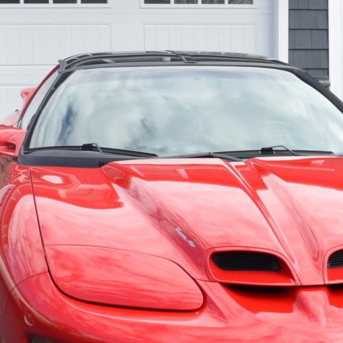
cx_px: 275
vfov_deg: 18.9
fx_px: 1031
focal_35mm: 92
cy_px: 192
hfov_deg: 18.7
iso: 200
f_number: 7.1
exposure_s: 1/200
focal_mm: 18
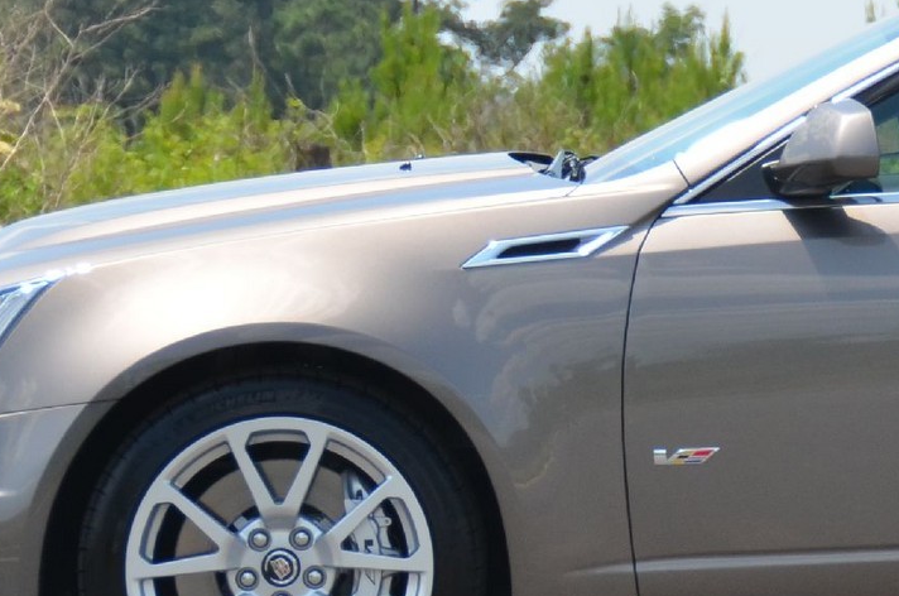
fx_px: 11815
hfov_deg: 4.3
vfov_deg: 2.9
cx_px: 1196
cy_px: 225
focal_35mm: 474
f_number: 5.6
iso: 400
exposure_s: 1/1250
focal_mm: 90
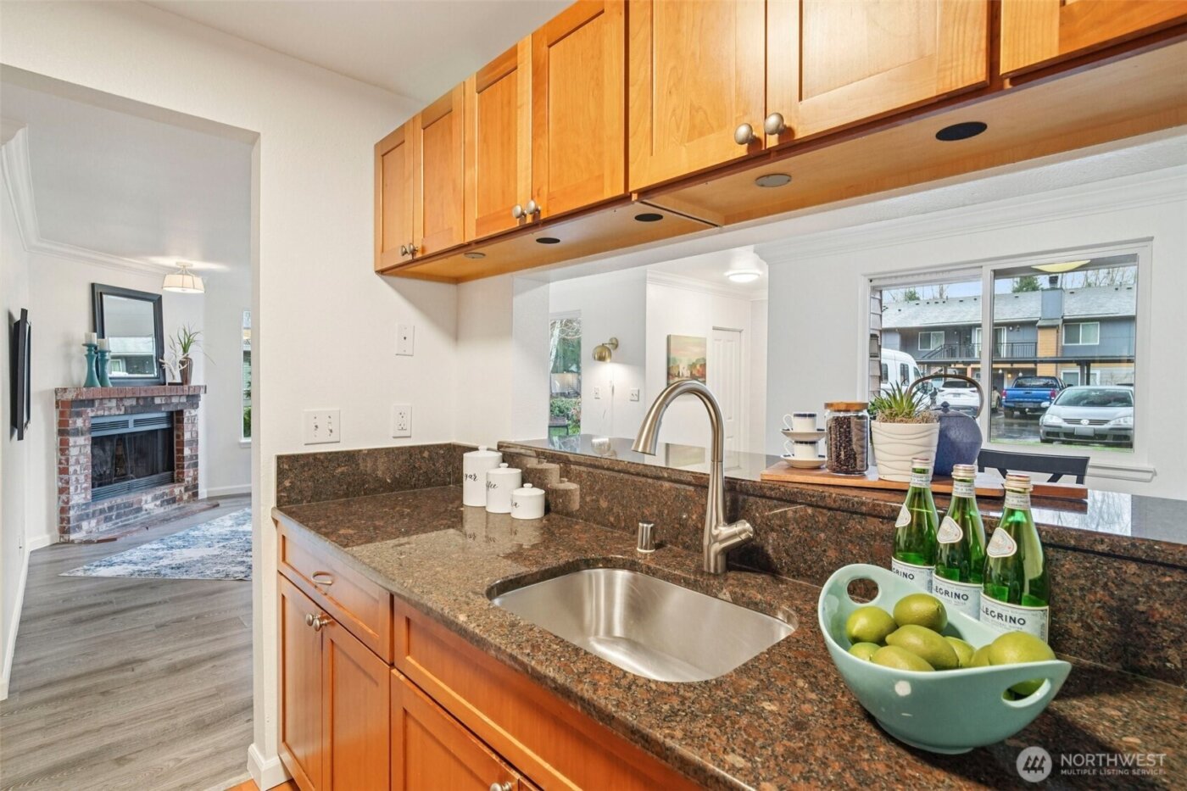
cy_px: 396
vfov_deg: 73.7
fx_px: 527
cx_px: 594
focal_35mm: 16
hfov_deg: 96.7
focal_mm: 16
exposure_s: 1/15
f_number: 8
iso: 1600
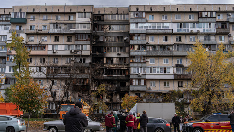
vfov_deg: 31.2
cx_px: 117
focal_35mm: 38
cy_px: 66
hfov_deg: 52.8
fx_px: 236
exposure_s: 1/640
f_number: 4
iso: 125
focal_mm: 36
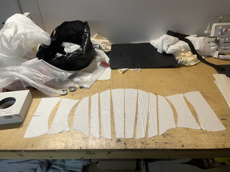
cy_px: 86
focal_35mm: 26
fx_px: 173
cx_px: 115
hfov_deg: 67.3
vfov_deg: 53.1
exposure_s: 1/100
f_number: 1.6
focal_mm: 5.1
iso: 64
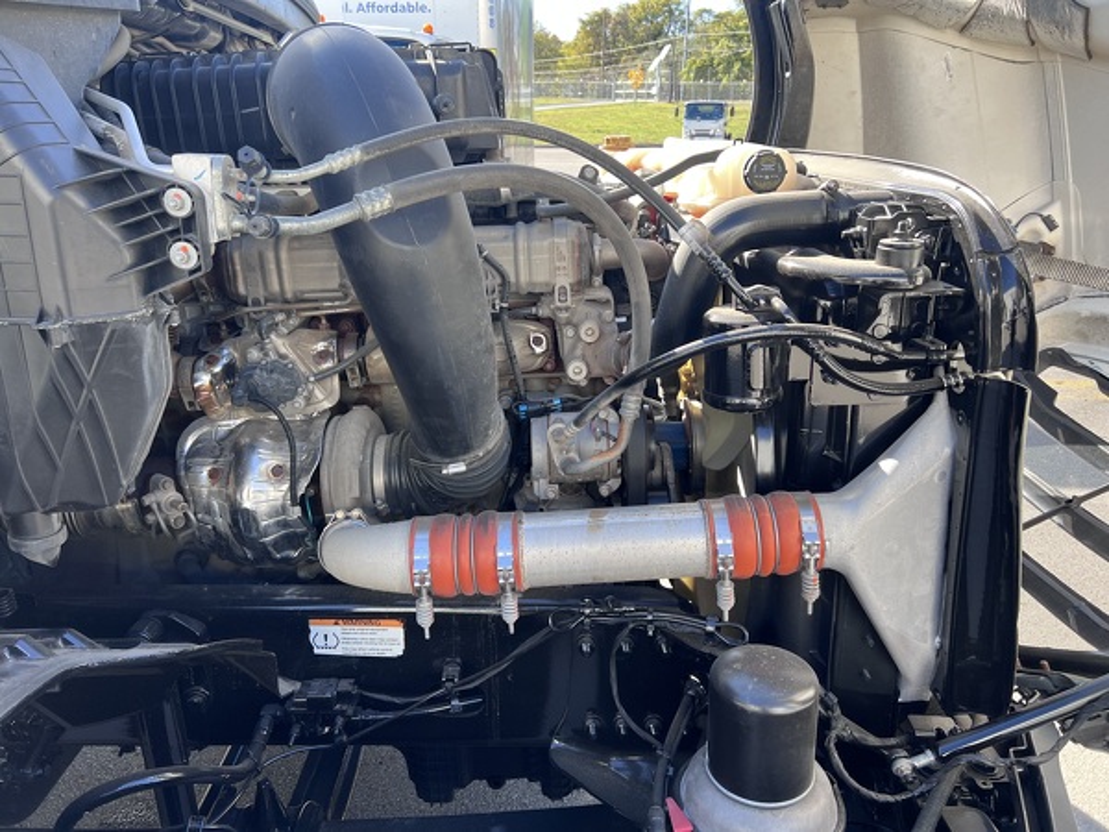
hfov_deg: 67.3
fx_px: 833
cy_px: 416
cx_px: 554
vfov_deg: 53.1
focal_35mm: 26
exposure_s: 1/336
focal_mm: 5.7
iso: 50
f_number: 1.5
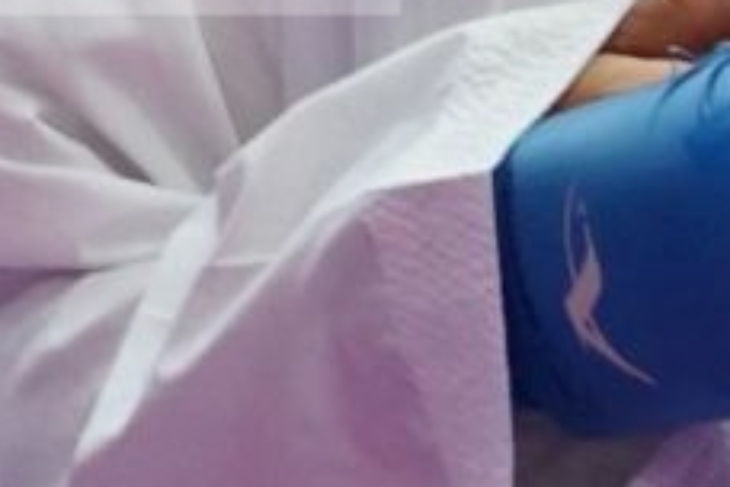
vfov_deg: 0.7
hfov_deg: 1.0
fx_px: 42316
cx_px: 1188
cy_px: -276
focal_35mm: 2087
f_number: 2.8
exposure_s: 1/1000
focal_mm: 176
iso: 2500
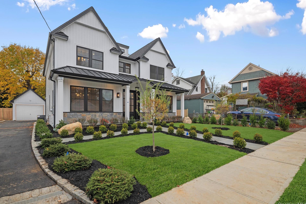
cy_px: 100
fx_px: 136
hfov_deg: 96.7
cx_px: 147
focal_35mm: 16
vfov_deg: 73.6
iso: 100
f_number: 8
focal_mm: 15
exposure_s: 1/80
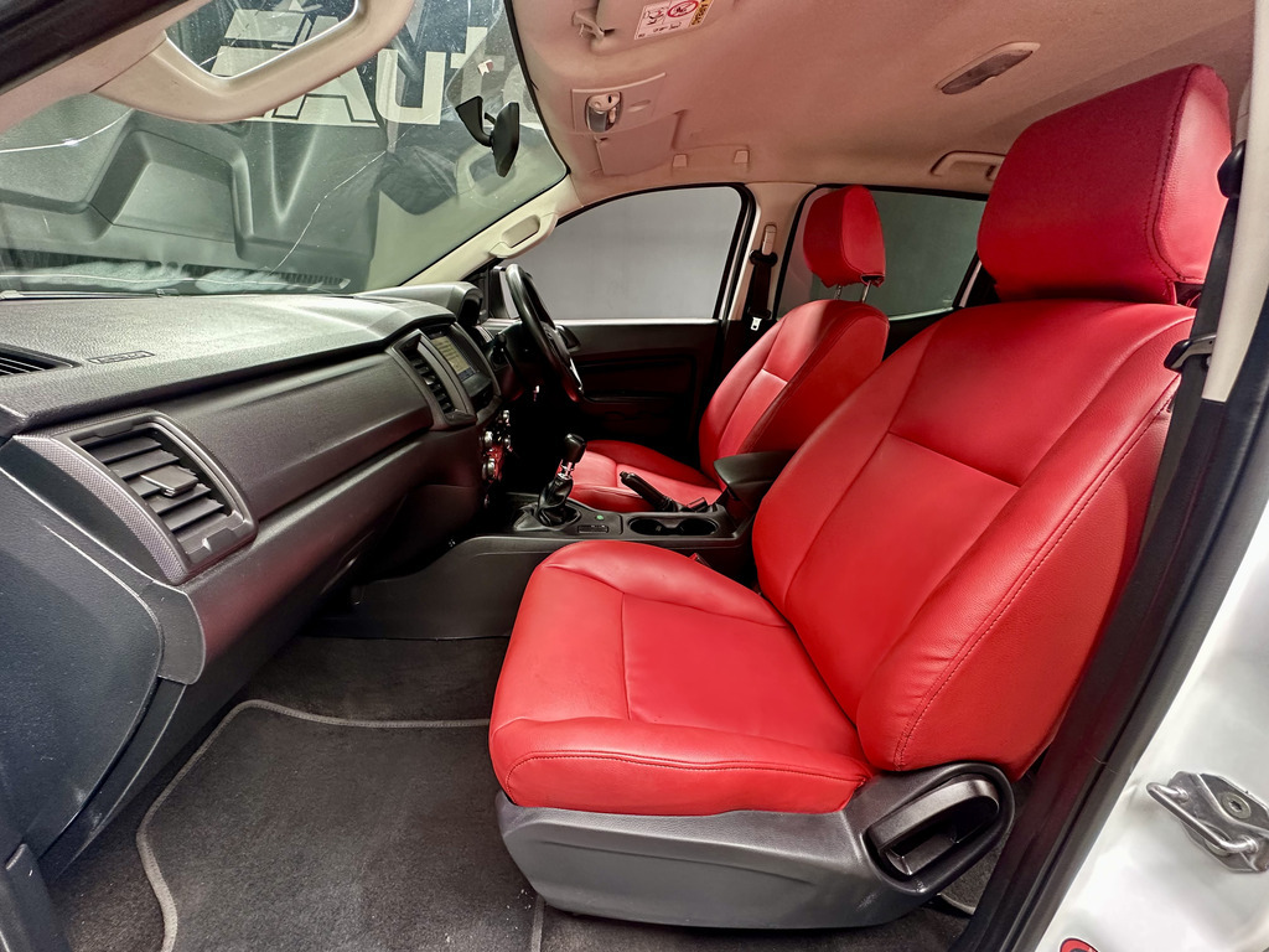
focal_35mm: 14
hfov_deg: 102.1
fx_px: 513
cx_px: 634
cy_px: 476
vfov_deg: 85.7
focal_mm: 2.22
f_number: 2.2
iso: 320
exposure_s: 1/99
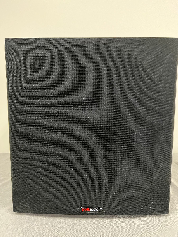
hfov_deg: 53.1
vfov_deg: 67.3
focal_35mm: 26
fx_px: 178
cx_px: 89
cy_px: 118
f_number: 1.5
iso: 500
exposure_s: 1/30
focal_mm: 5.7
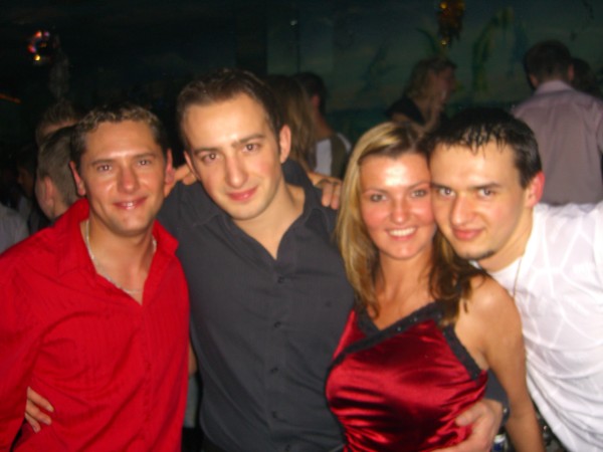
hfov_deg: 49.0
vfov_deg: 37.7
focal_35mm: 38
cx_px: 302
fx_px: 662
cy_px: 226
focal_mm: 7.9
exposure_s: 1/60
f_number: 2.8
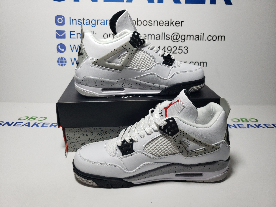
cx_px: 138
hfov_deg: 67.3
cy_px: 104
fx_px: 207
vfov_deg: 53.1
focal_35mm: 26
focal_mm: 4.3
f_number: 1.5
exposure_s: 1/421
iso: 50
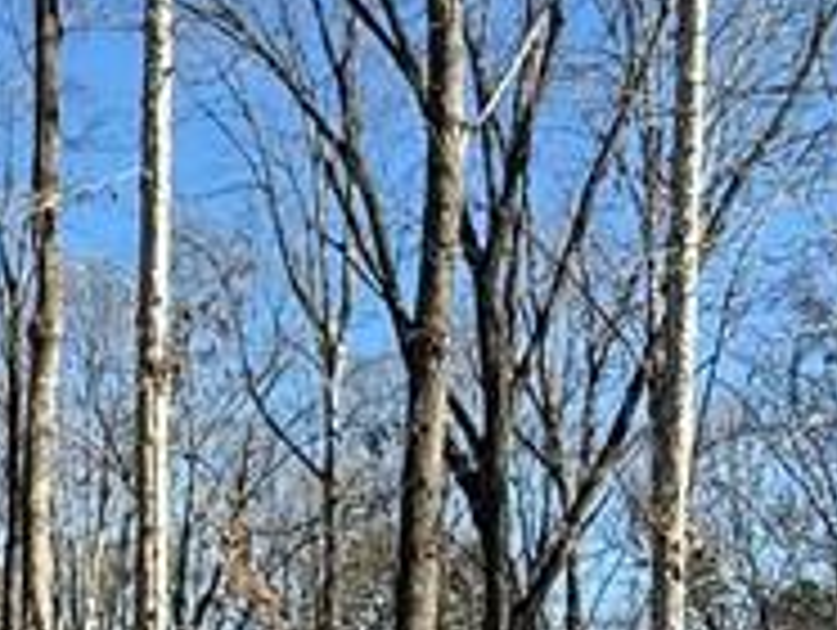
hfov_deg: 24.7
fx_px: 1864
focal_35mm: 77
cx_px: 104
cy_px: 806
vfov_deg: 18.0
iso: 50
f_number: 2.2
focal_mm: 2.22
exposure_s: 1/914
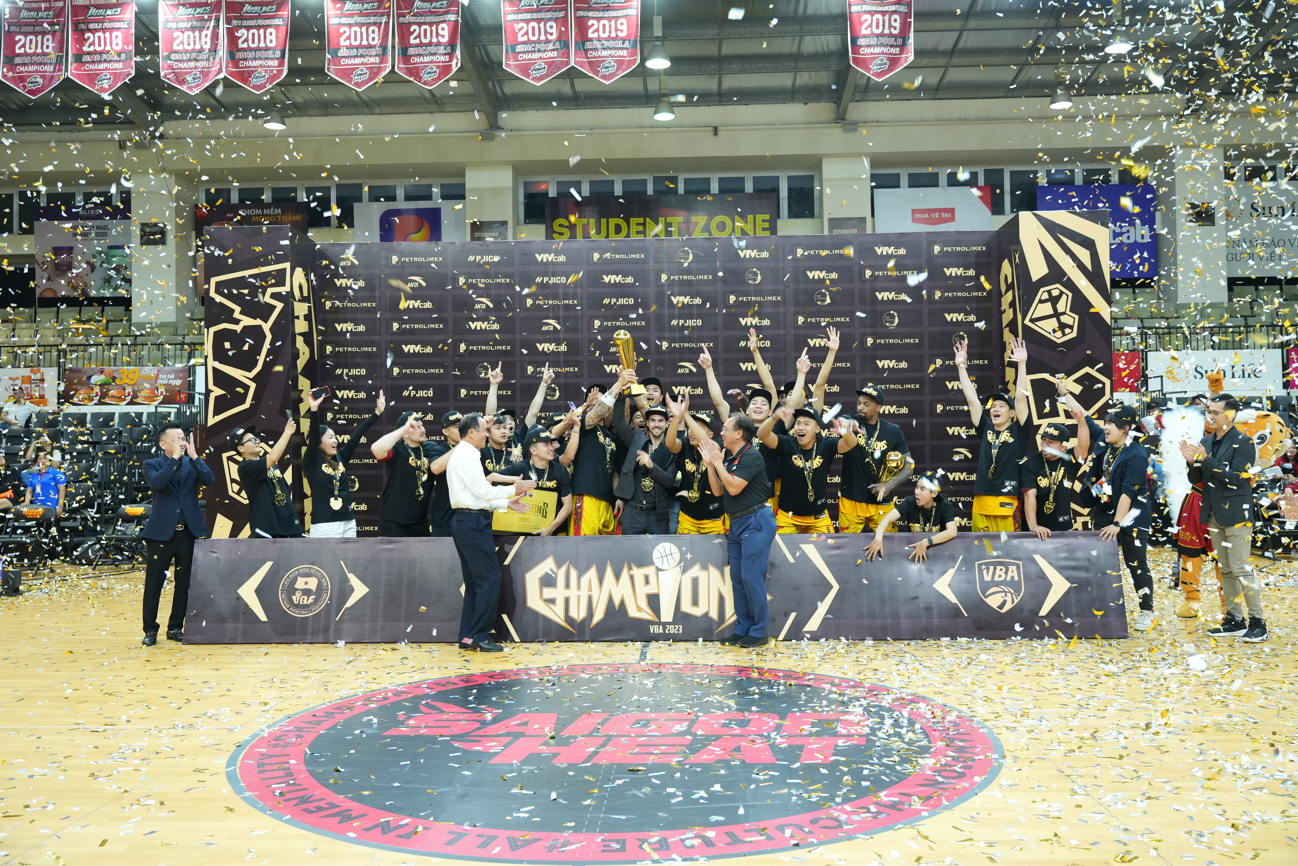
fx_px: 1139
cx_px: 649
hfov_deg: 59.3
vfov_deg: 41.6
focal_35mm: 32
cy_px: 433
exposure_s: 1/125
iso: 1250
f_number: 3.5
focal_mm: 31.6
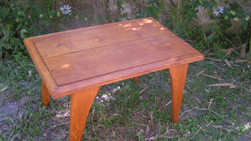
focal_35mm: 42
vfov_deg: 28.2
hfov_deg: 48.4
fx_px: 280
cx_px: 124
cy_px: 89
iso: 50
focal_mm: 5.8
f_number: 2.8
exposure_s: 1/60
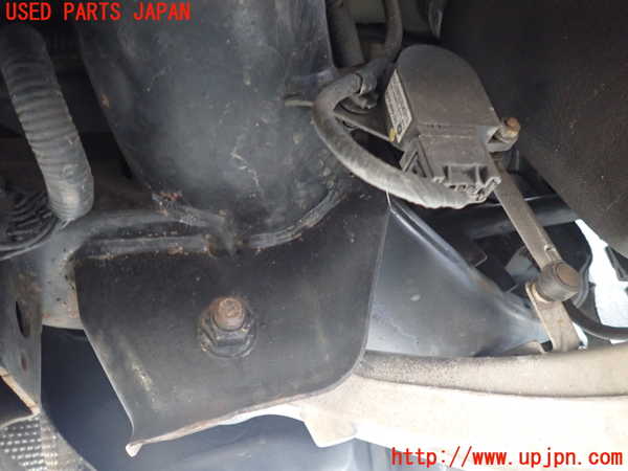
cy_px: 236
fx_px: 454
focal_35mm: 25
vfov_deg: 54.9
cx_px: 314
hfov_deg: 69.4
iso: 800
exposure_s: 1/25
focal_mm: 4.5
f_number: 2
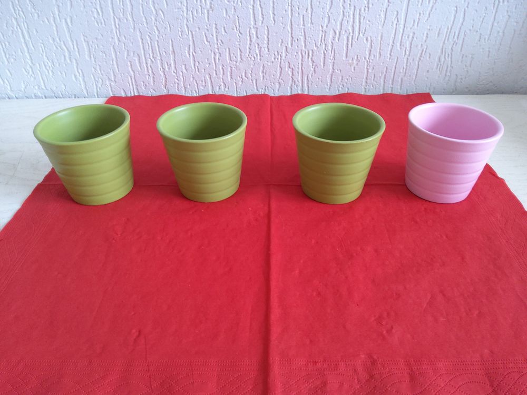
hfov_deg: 67.3
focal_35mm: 26
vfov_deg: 53.1
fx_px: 396
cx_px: 264
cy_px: 198
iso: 125
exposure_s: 1/50
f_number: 2
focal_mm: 3.08
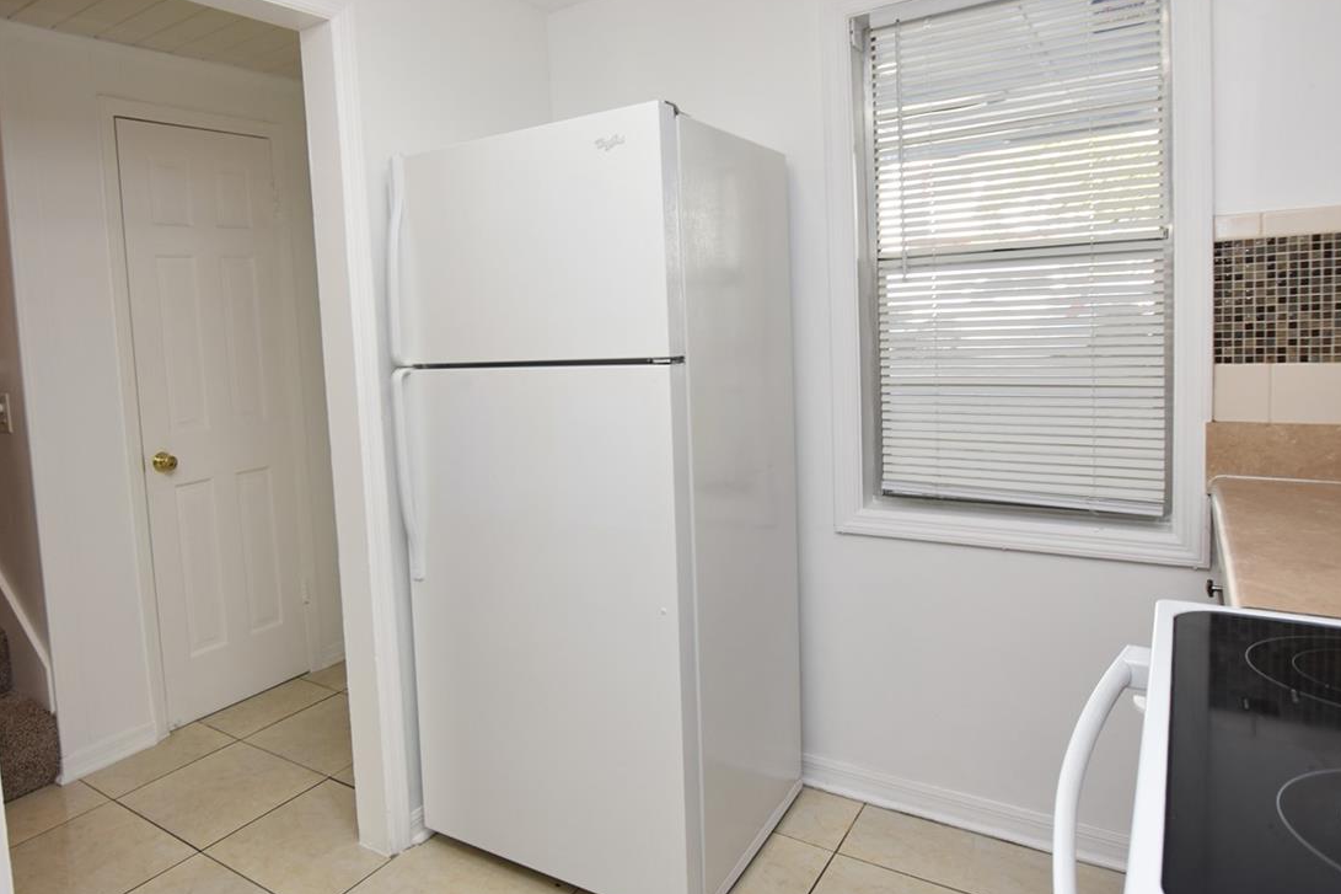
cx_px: 489
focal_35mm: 22
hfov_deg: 77.0
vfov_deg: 57.0
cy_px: 382
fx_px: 819
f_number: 4.5
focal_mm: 10
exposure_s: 1/80
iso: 200
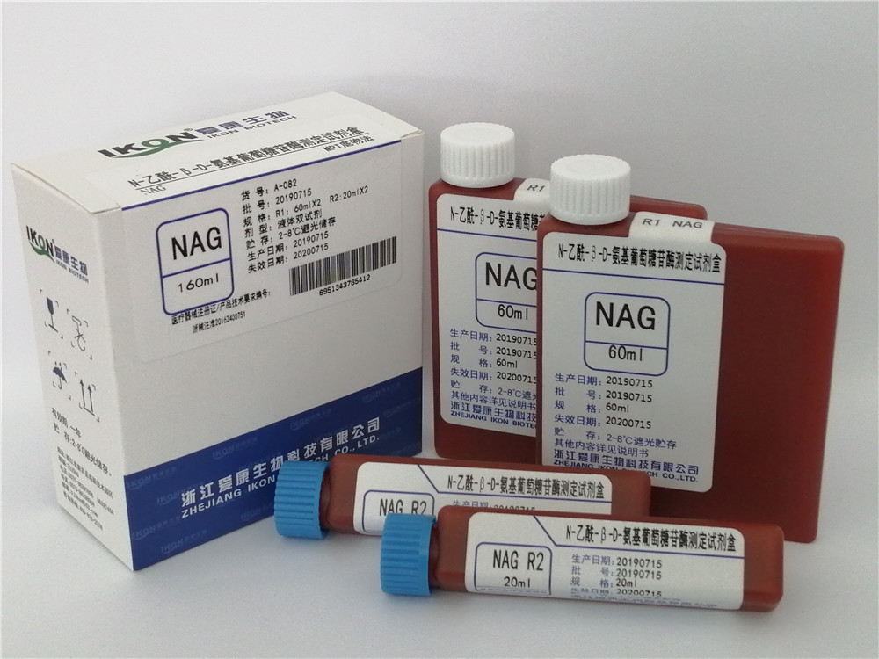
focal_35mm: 55
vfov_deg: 26.6
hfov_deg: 34.9
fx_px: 1397
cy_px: 330
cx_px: 440
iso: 100
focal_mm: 3.64
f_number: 1.8
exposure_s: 1/30
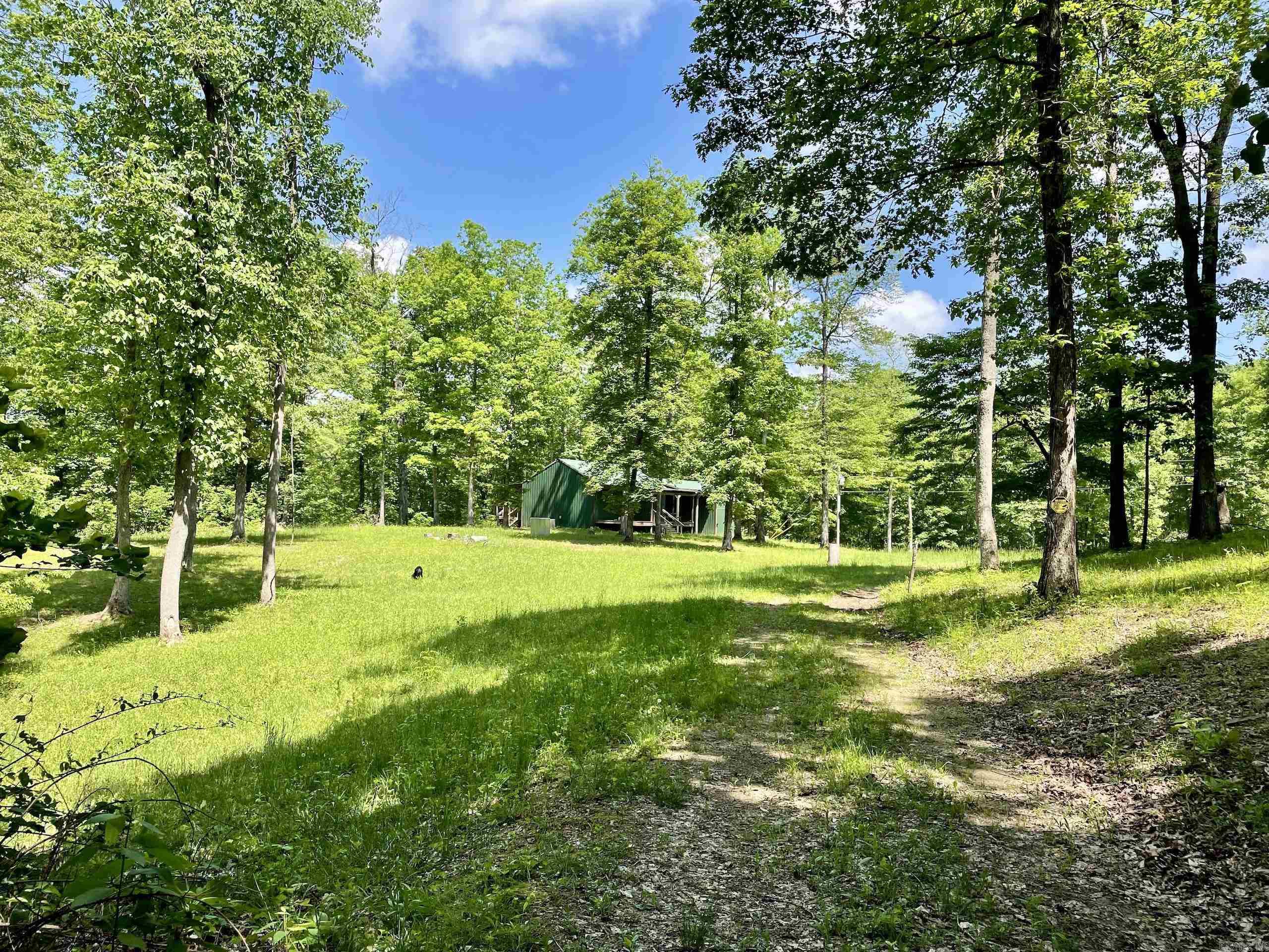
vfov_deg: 53.1
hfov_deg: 67.3
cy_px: 476
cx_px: 634
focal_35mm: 26
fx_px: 953
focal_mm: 4.2
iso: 32
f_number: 1.6
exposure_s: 1/1304
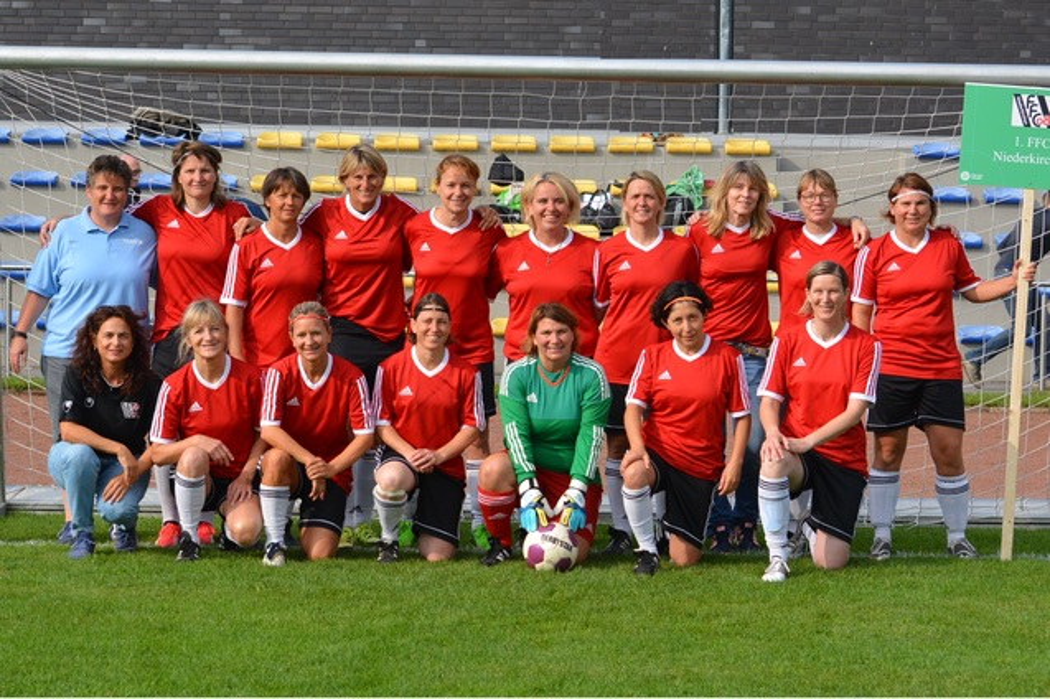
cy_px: 350
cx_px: 525
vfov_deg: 14.7
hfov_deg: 21.9
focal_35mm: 93
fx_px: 2711
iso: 400
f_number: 6.3
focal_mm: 62
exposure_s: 1/1600
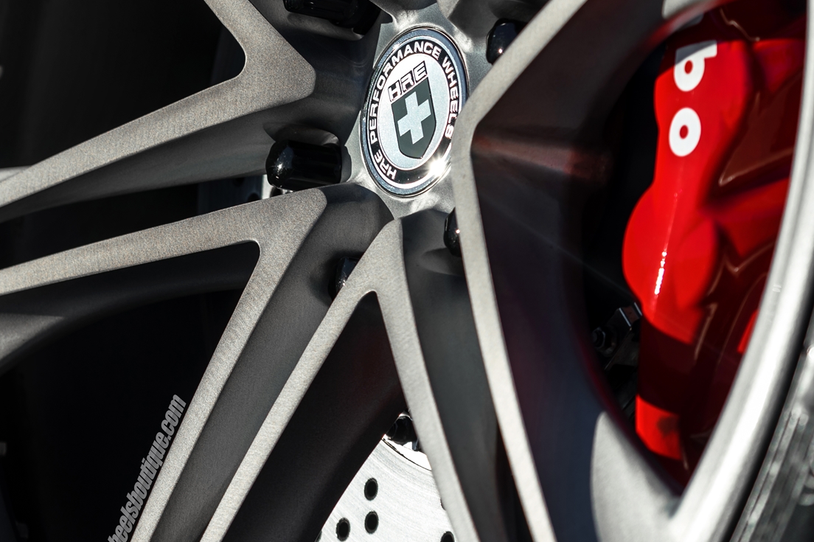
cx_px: 115
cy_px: 116
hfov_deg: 16.0
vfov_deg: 10.8
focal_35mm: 127
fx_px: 2870
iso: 64
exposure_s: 1/80
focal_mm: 73
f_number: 6.3
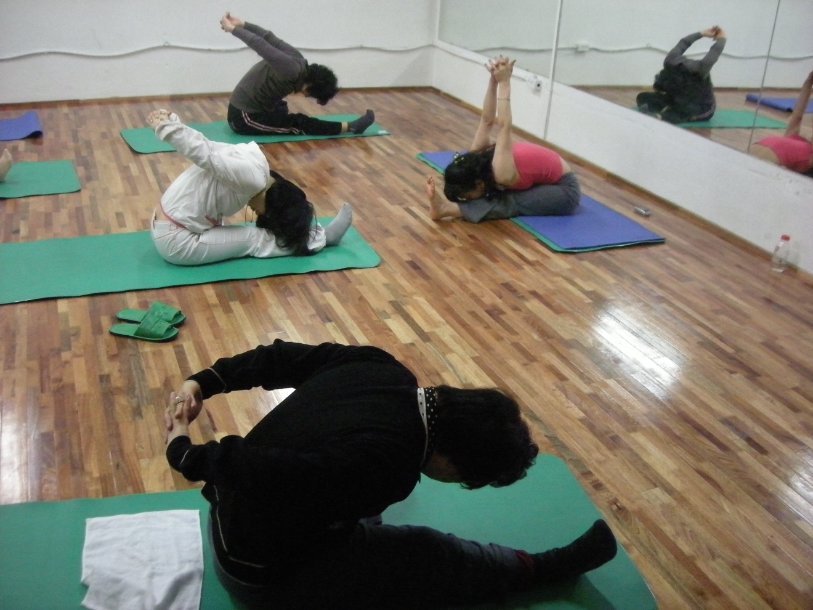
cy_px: 305
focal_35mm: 35
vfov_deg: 40.7
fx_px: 822
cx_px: 406
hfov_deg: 52.6
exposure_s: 1/116
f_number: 2.8
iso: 800
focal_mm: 5.7
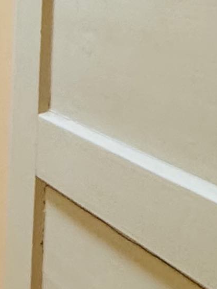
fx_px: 852
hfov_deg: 11.5
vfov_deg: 18.8
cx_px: -333
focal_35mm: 102
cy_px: 8
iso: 250
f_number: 2.2
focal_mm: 2.22
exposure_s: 1/50
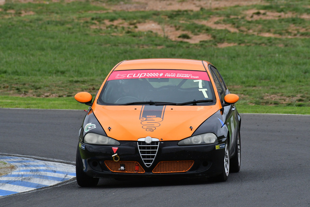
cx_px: 155
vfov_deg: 1.8
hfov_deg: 2.7
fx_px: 6460
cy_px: 104
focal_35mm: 750
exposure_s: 1/640
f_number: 11
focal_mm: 500
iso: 1250
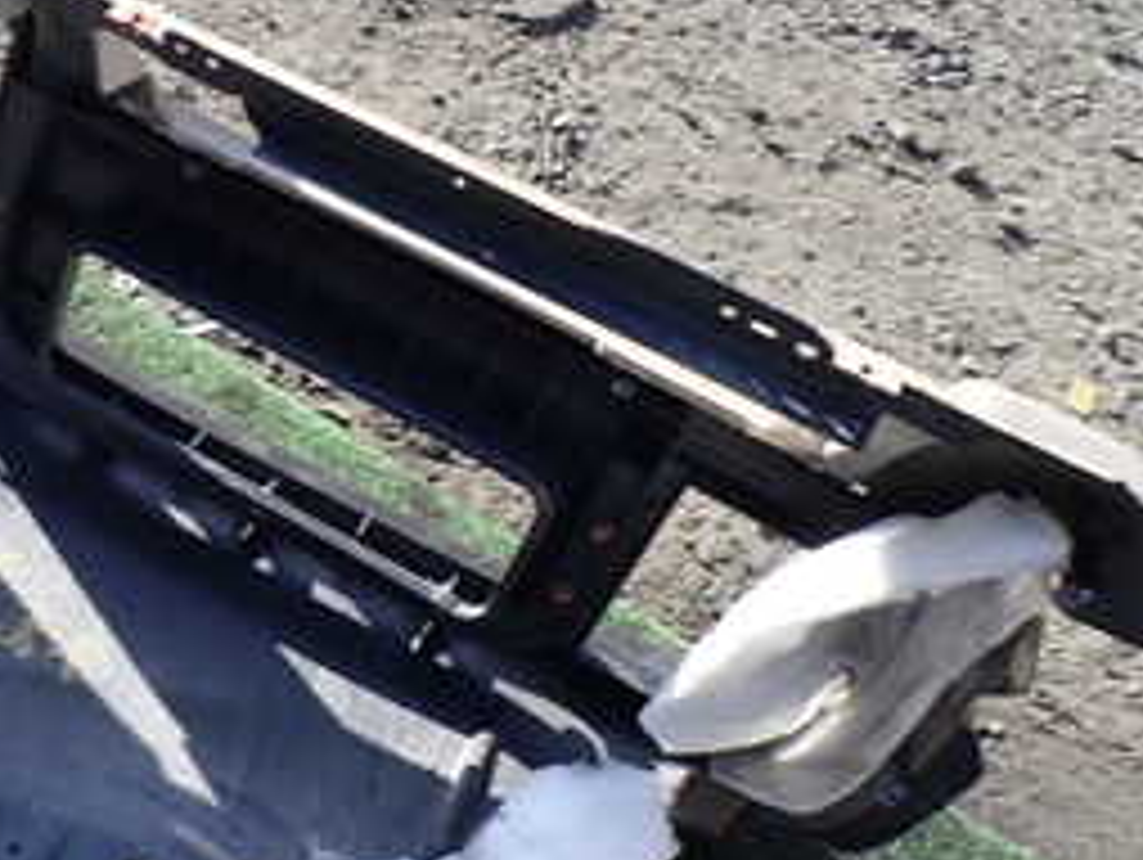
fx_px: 1950
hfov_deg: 29.6
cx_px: -94
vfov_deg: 24.6
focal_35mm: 59
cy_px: 234
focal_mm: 4.5
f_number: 2.8
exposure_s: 1/400
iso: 100
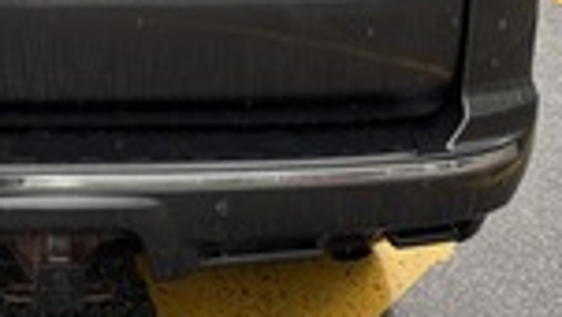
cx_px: -4
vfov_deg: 14.2
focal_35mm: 79
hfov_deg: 25.5
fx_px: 1177
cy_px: -177
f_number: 1.6
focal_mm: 5.96
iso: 40
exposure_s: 1/201
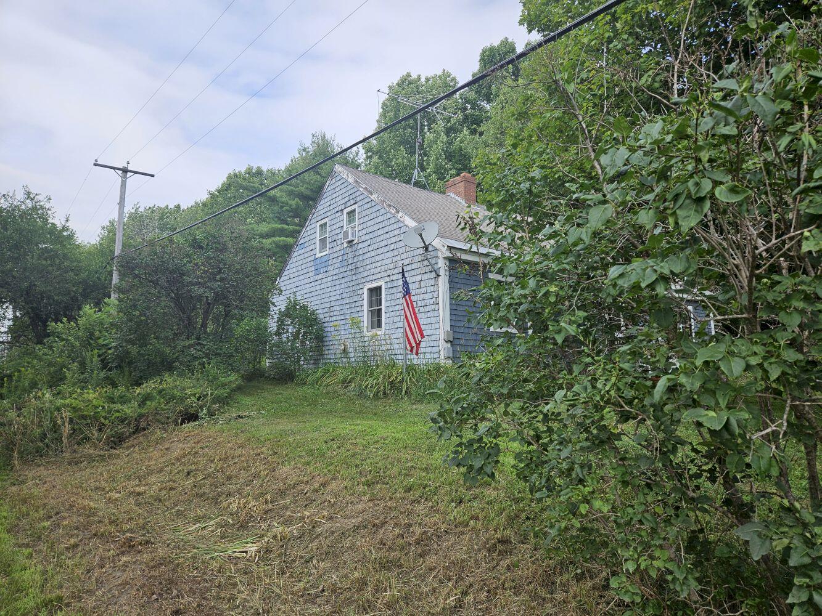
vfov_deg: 58.9
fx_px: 546
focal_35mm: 23
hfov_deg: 73.9
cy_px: 308
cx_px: 411
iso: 25
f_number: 1.8
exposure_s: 1/1027
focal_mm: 5.4
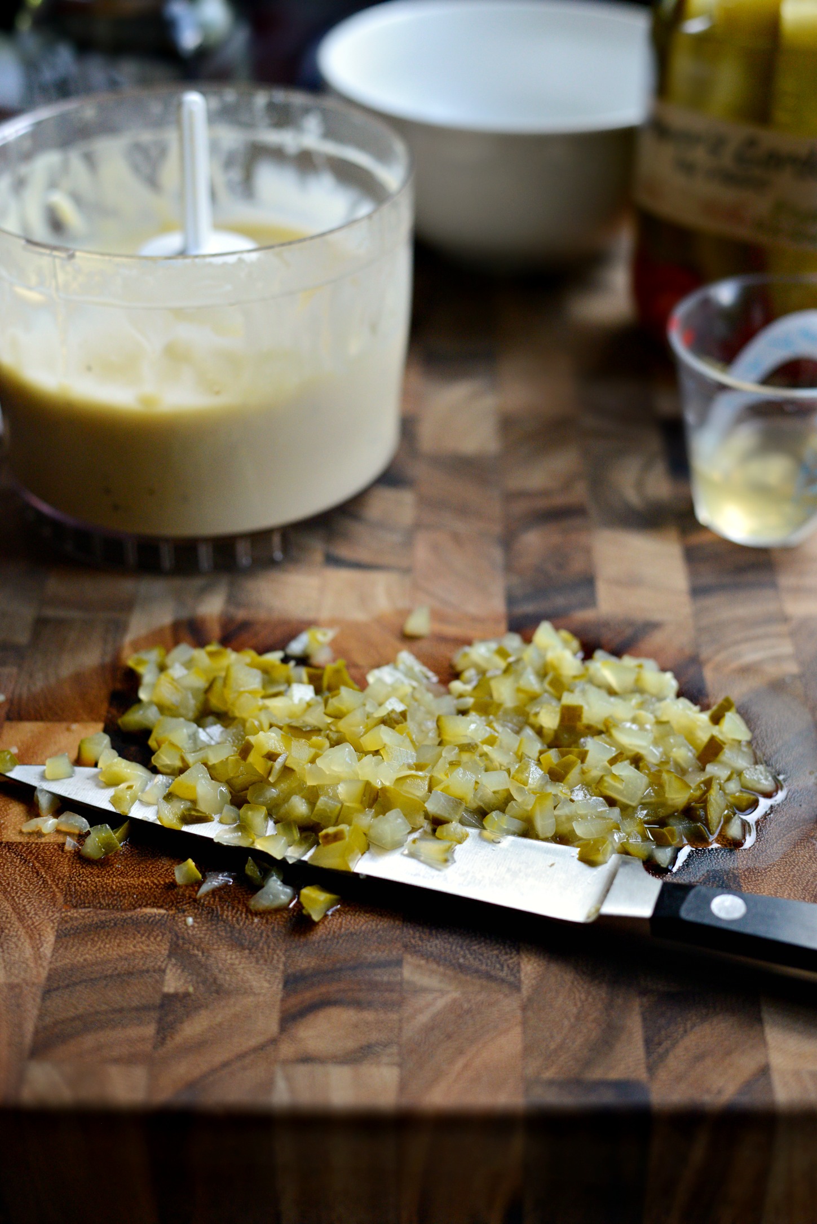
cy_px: 612
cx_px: 408
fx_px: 1701
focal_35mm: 50
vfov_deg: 39.6
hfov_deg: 27.0
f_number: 3.5
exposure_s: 1/400
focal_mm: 50
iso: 1800
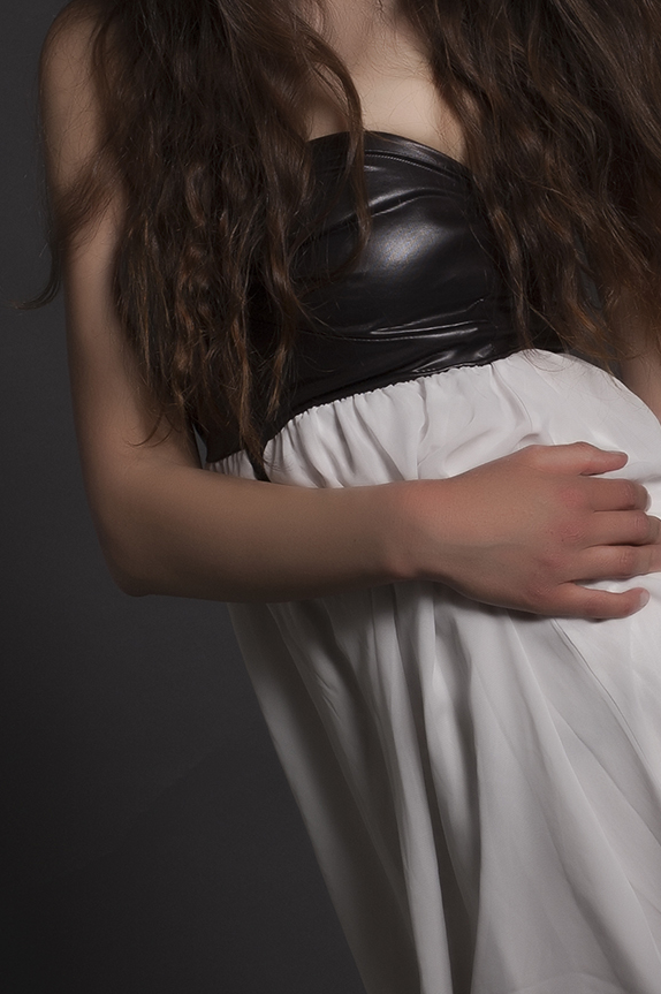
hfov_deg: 9.8
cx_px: 519
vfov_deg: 14.7
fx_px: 3834
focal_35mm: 139
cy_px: 357
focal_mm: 50
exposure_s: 1/500
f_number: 13
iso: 200
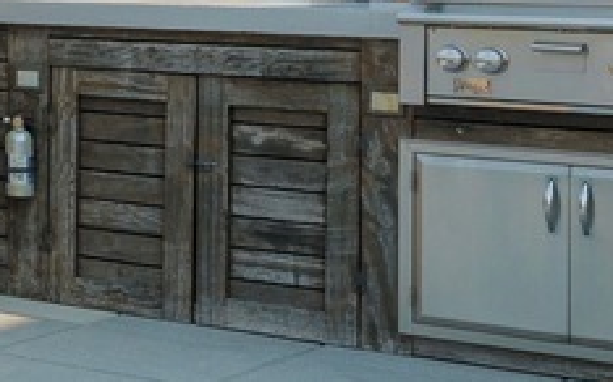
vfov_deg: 11.4
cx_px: -761
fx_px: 1887
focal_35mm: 113
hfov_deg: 14.1
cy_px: -58
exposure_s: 1/800
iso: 320
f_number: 7.1
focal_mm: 16
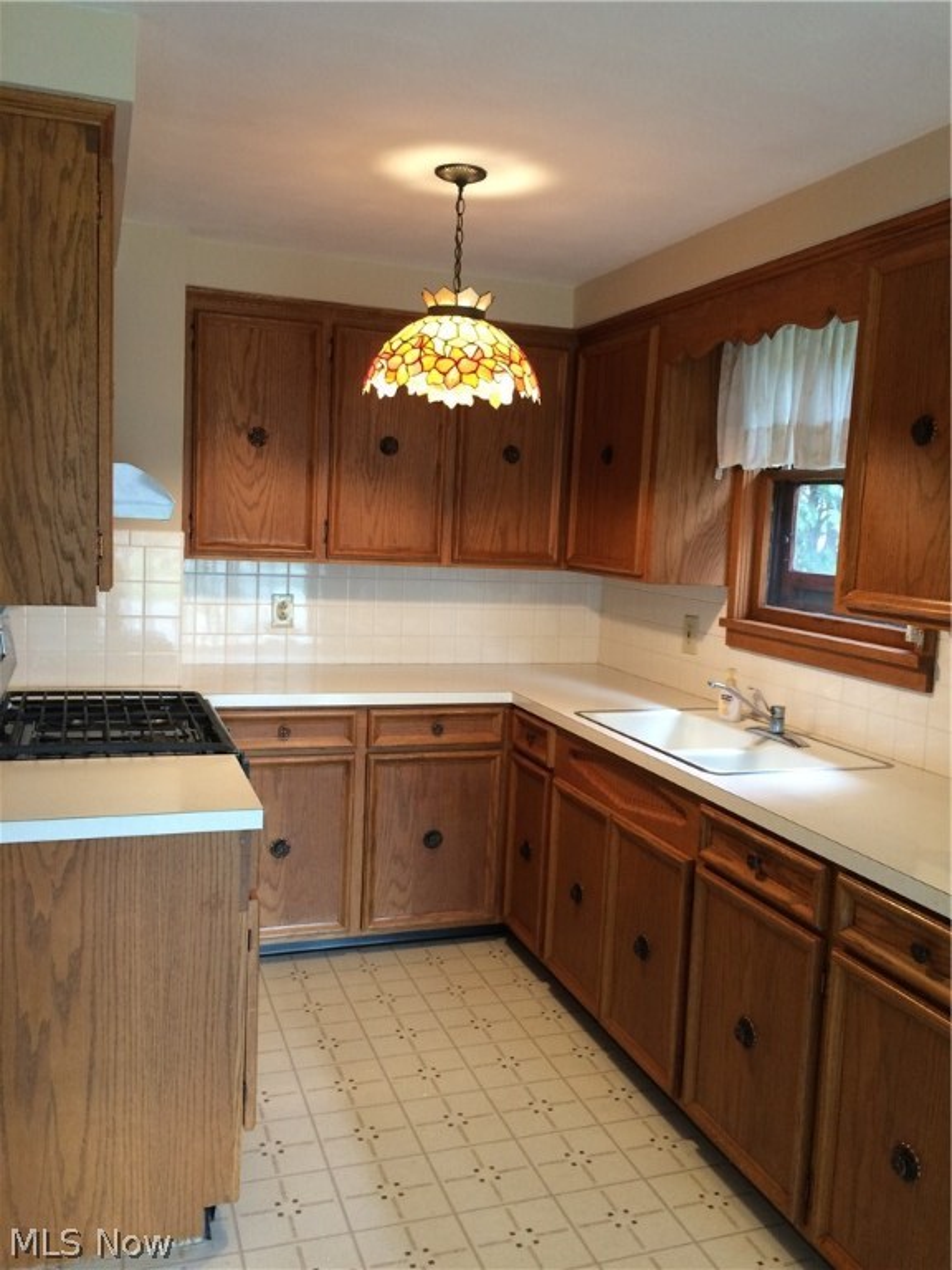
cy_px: 635
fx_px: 1063
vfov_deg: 61.7
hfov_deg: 48.2
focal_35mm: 29
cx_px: 476
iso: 125
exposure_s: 1/30
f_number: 2.2
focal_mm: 4.15
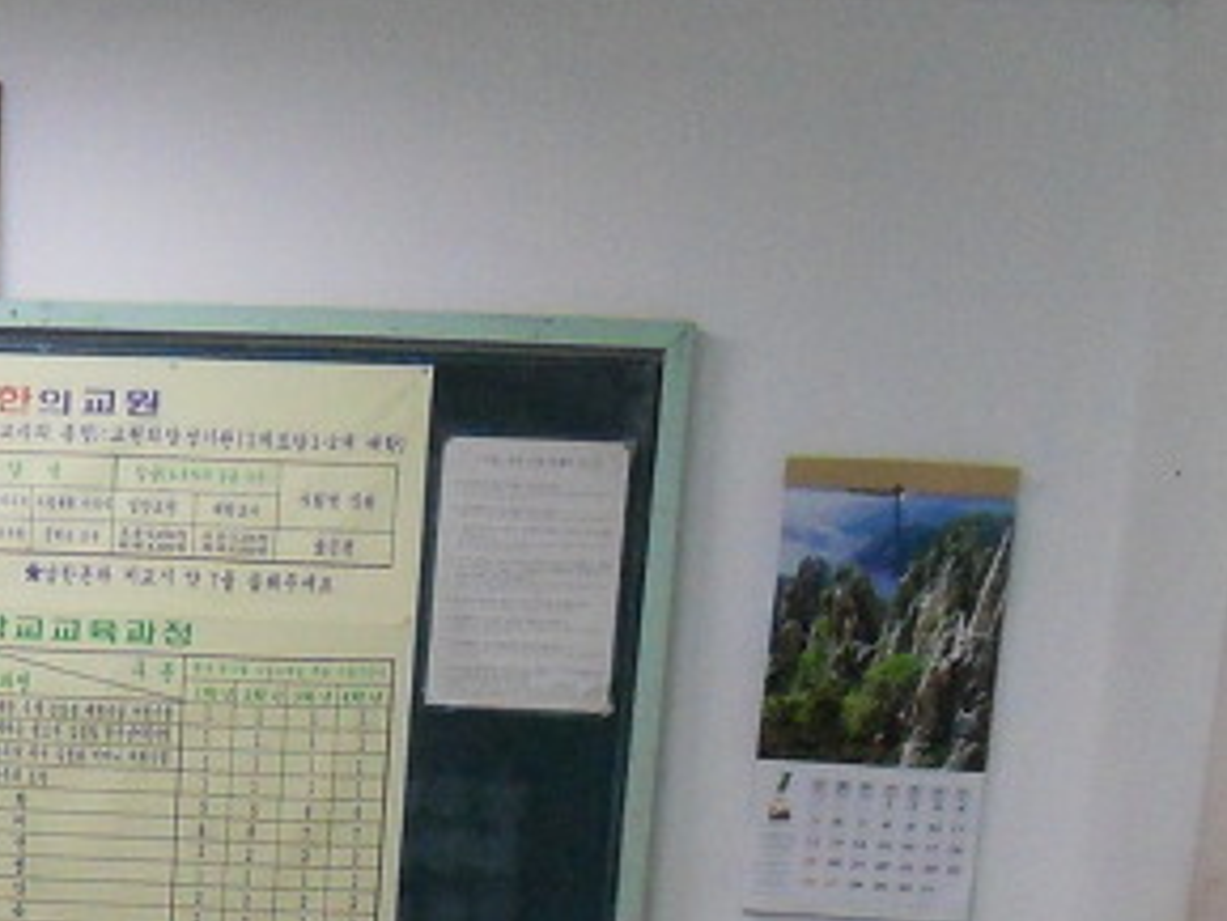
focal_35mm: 85
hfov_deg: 22.2
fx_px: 3014
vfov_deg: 15.5
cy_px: 1536
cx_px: 30
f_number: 3.3
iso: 200
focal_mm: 4.2
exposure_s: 1/30
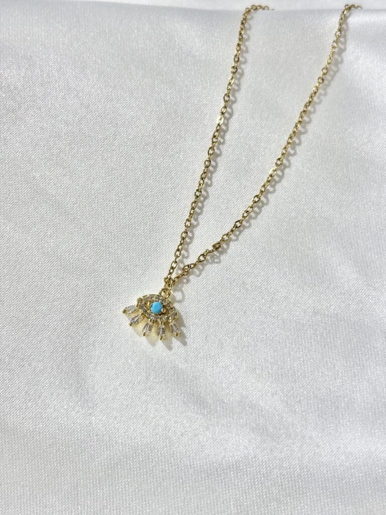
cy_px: 258
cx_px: 193
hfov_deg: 28.0
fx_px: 773
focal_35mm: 52
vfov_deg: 36.8
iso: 32
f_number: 1.6
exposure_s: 1/330
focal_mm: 5.96
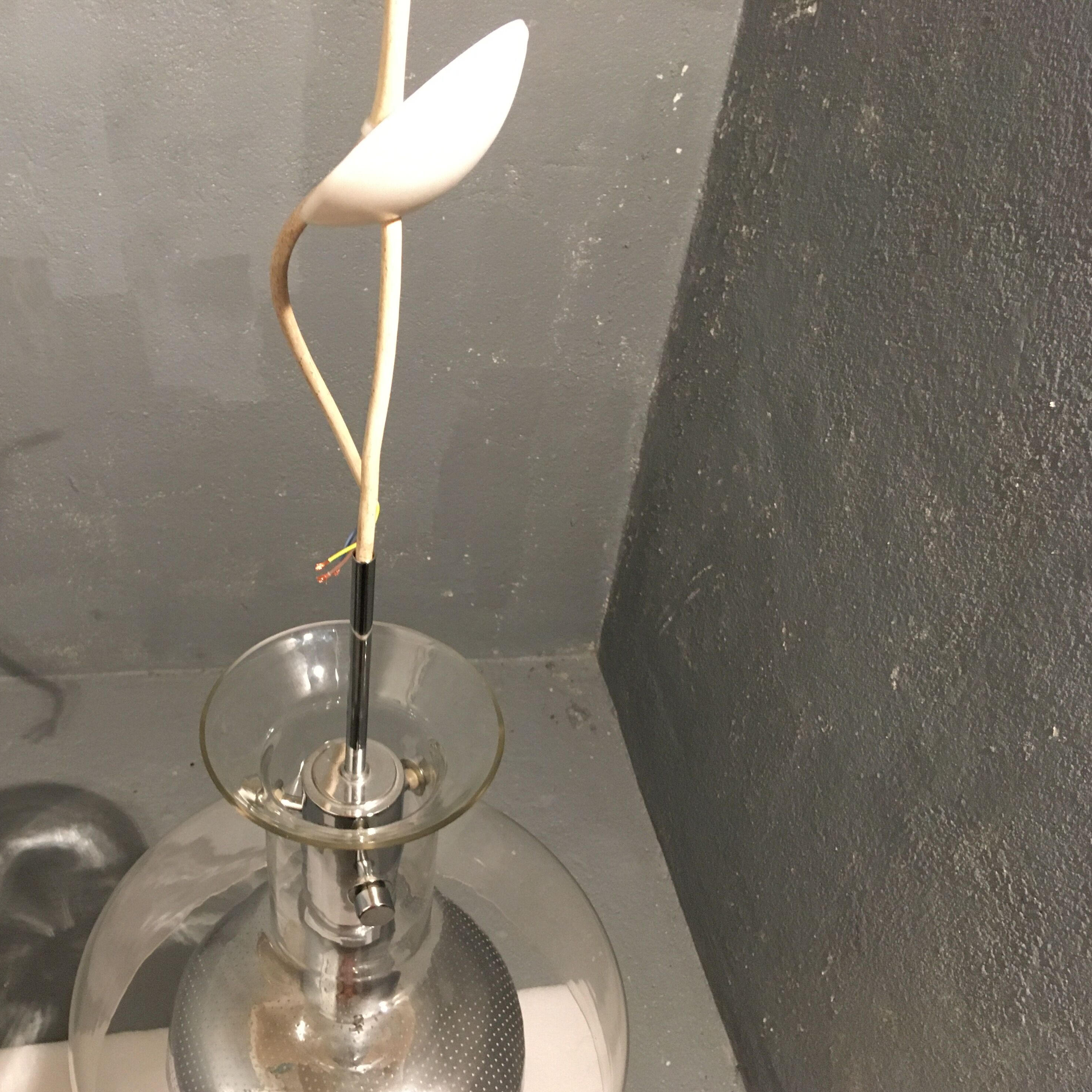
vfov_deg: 47.2
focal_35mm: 35
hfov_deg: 46.4
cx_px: 358
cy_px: 558
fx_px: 1249
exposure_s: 1/17
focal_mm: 4.15
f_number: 2.2
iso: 200
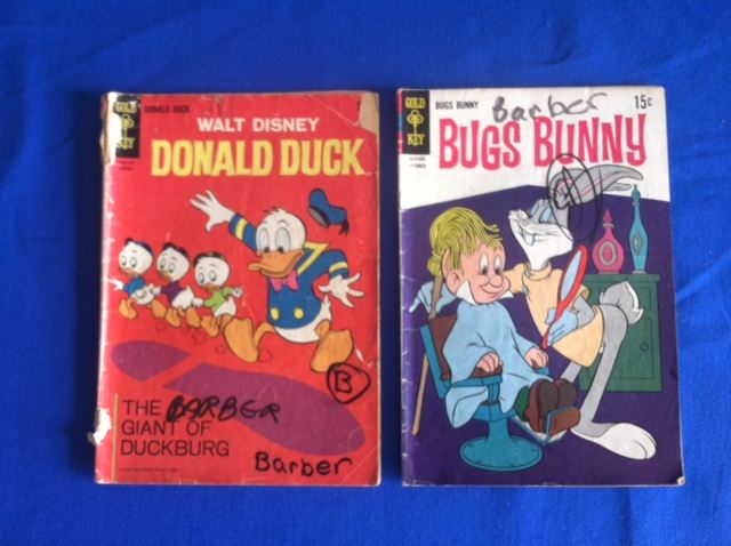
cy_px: 273
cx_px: 366
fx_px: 738
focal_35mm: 35
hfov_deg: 52.7
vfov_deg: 40.6
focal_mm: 3.85
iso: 100
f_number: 2.8
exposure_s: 1/15
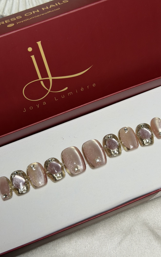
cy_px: 129
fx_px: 358
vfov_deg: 39.6
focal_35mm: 51
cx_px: 82
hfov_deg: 25.3
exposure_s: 1/100
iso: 80
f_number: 1.78
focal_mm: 6.76
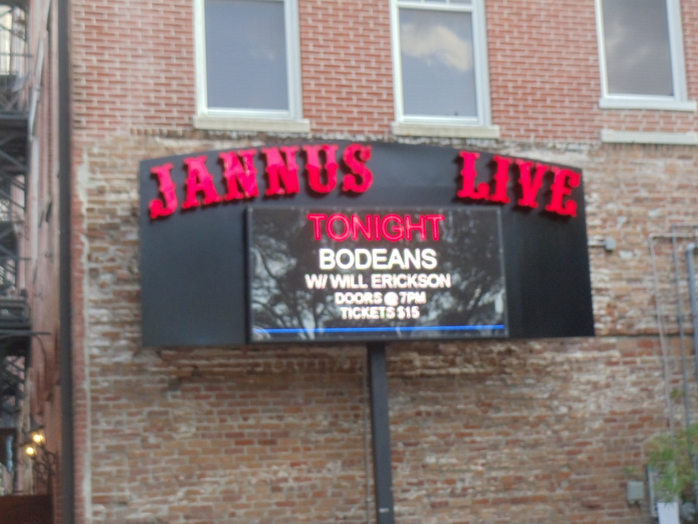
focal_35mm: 91
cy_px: 262
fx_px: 1835
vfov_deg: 16.2
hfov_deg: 21.5
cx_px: 349
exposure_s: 1/160
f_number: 4.6
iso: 200
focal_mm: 12.35
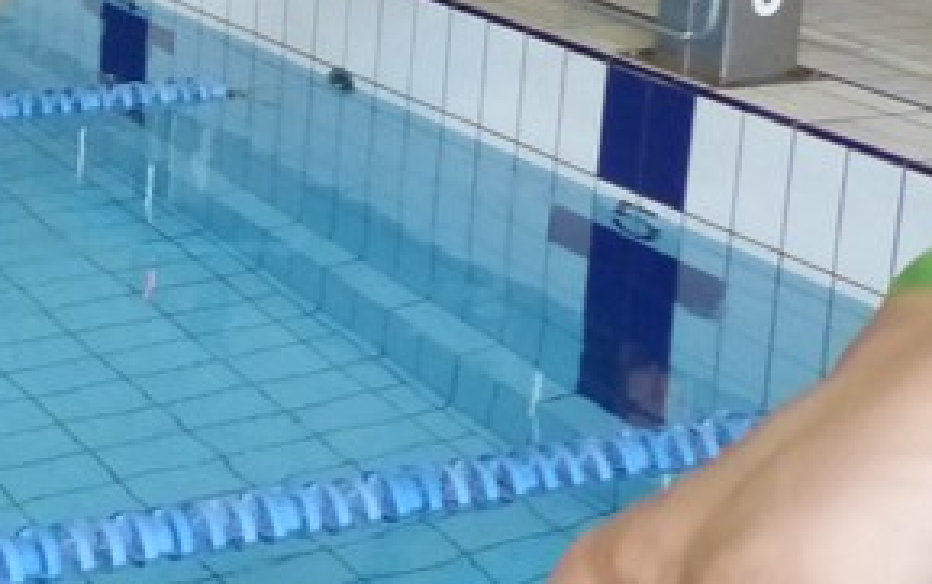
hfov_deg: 20.5
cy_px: -152
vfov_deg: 13.9
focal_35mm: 91
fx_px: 2313
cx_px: -339
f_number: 2.8
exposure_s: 1/250
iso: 800
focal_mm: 5.6
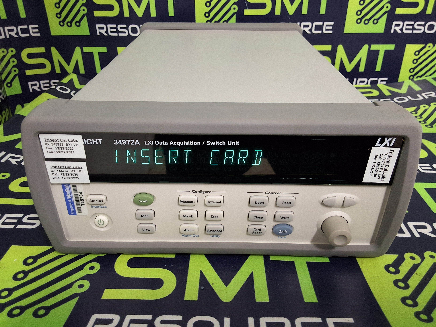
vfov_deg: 49.7
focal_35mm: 28
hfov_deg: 63.4
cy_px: 164
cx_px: 218
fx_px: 353
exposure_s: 1/30
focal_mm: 2.91
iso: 200
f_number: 1.9
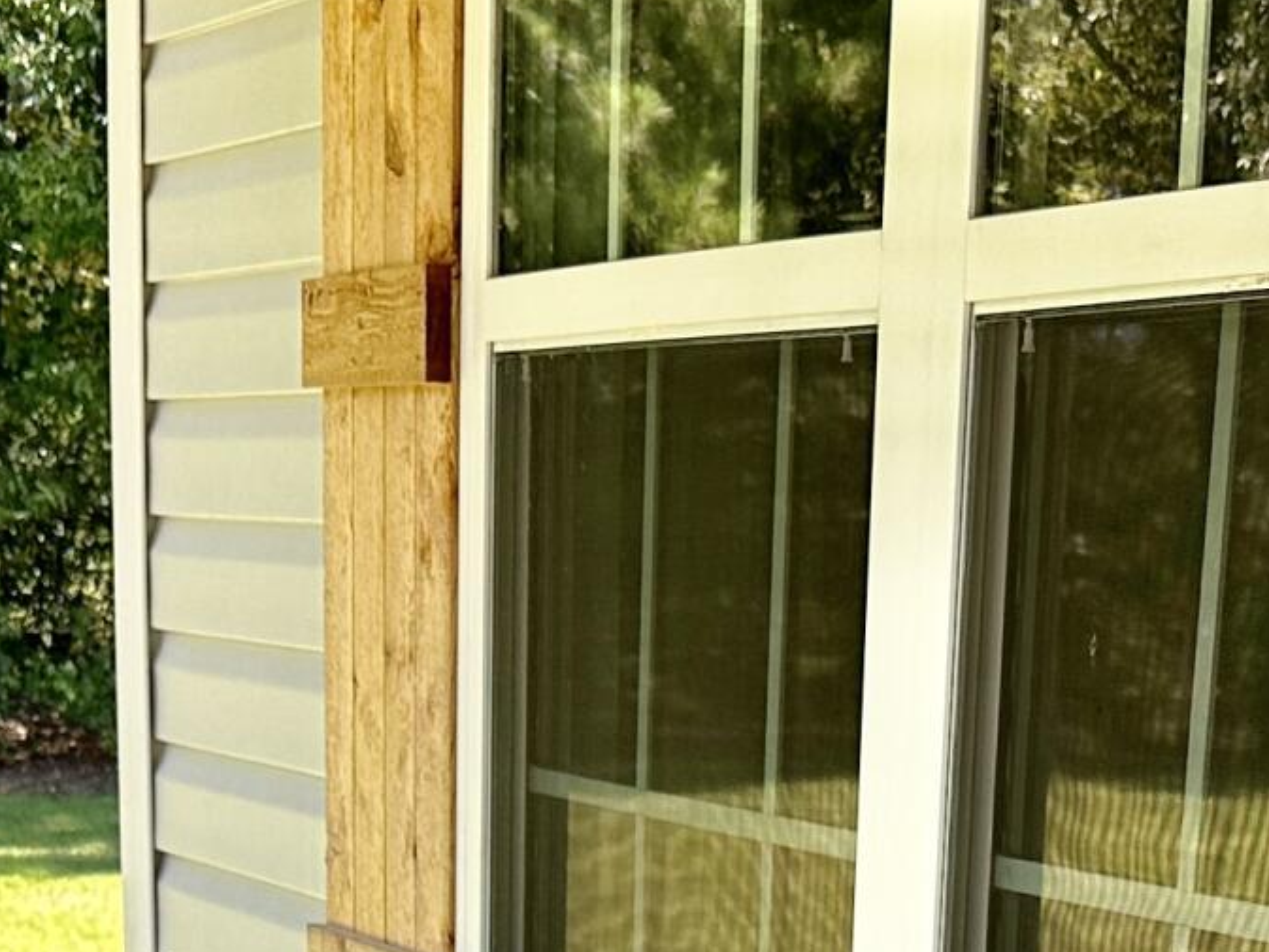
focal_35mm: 107
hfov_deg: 18.3
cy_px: 1889
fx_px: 3923
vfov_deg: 12.3
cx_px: 877
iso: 80
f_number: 1.78
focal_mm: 6.86
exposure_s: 1/521
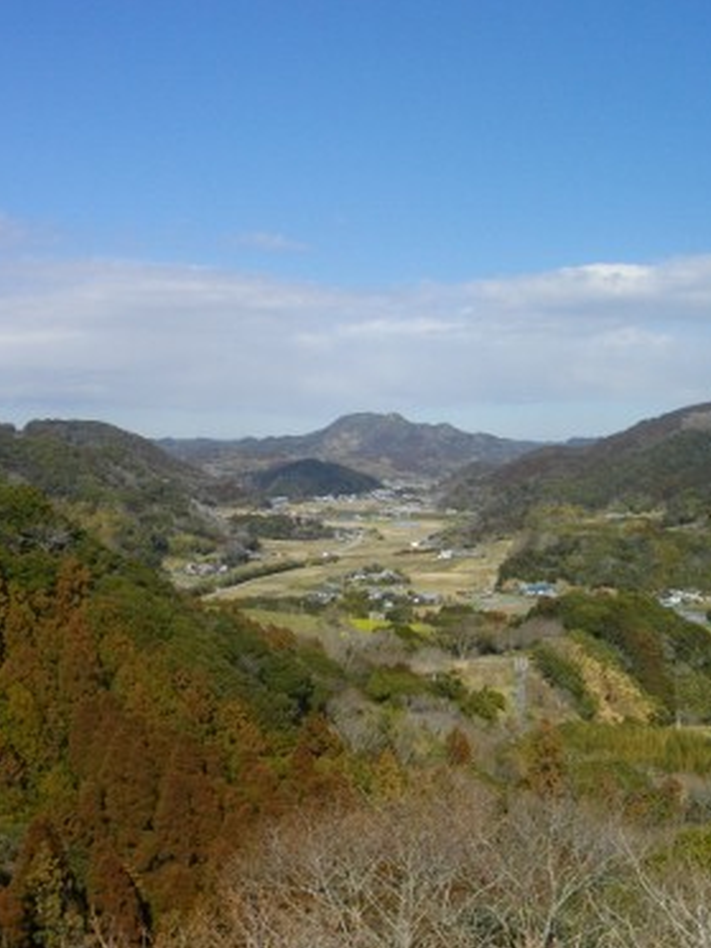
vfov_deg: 43.9
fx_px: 1178
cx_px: 405
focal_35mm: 43
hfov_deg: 33.5
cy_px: 475
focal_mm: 5.7
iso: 100
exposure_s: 1/500
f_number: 5.5
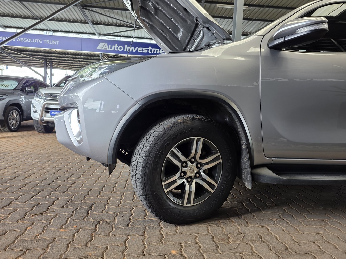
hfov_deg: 73.9
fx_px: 230
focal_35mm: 23
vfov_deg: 58.9
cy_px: 130
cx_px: 173
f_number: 1.7
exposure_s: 1/52
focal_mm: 6.25
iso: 40
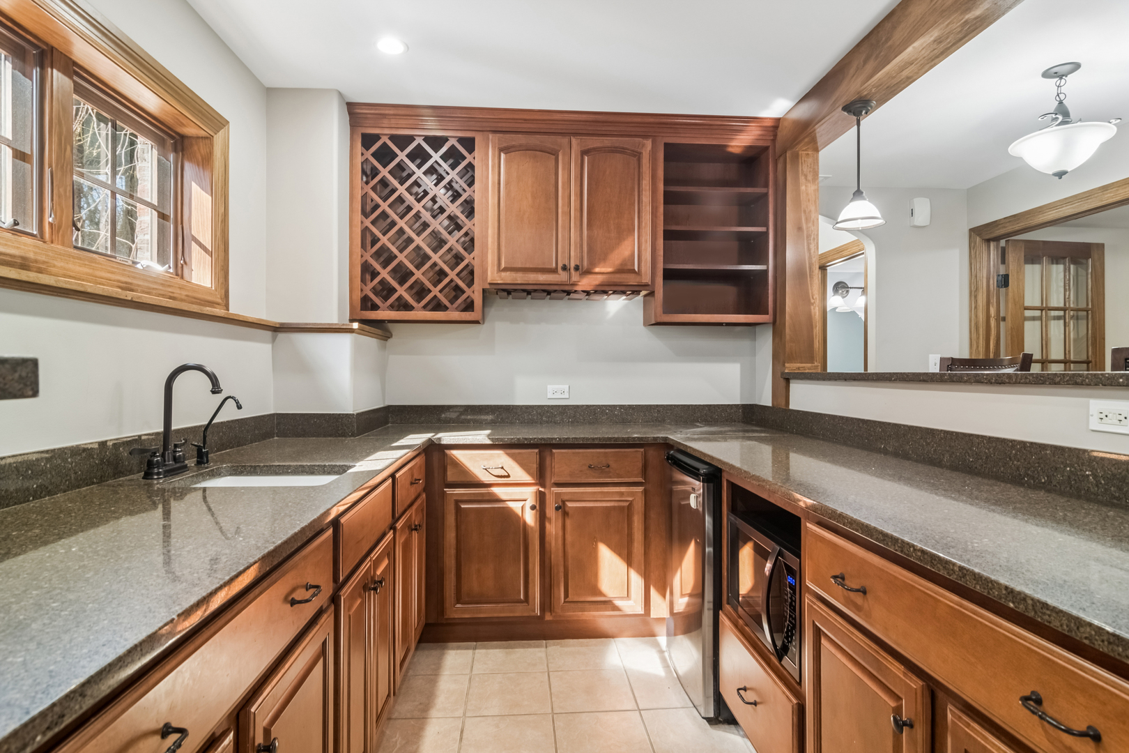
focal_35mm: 18
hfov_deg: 90.0
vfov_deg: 67.4
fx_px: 564
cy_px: 376
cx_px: 564
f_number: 8
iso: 200
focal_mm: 12
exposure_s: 1/6
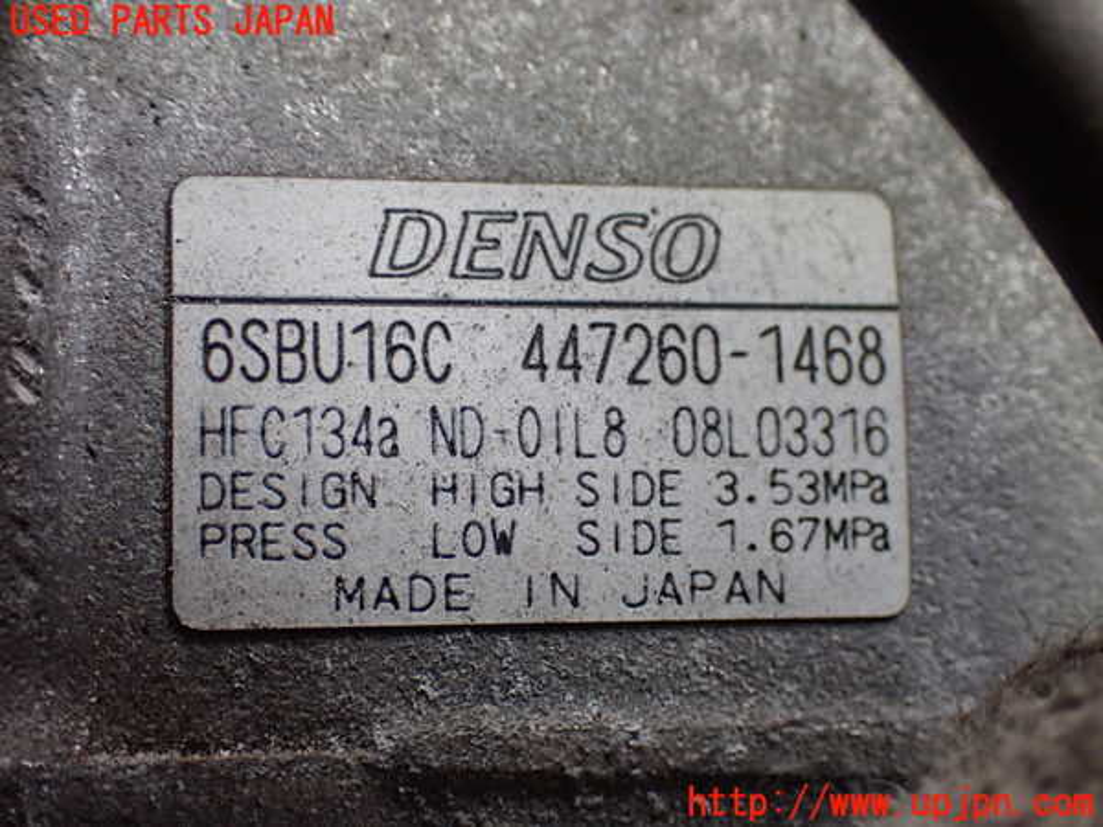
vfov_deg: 25.2
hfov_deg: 33.2
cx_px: 552
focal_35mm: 58
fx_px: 1848
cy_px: 414
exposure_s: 1/60
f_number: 3.5
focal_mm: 10.35
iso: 800
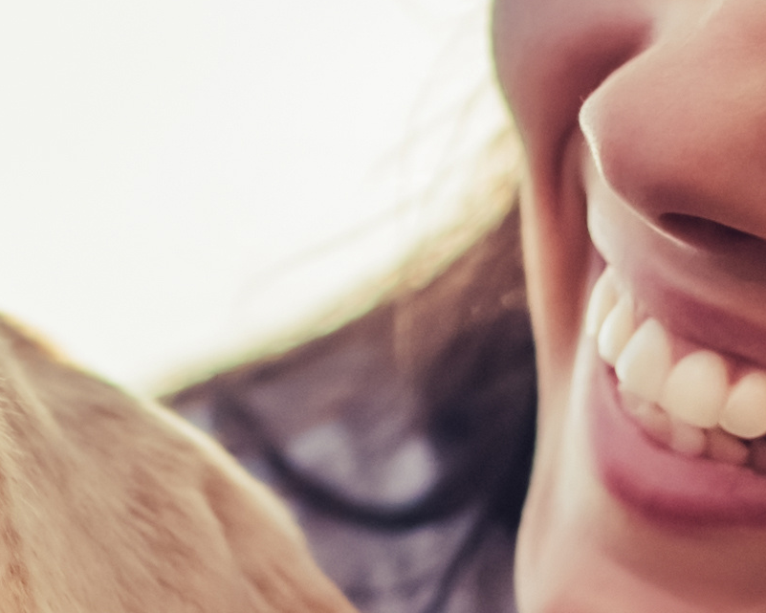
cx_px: 570
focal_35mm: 302
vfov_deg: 5.1
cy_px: 1003
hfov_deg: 6.4
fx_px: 6847
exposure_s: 1/3200
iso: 160
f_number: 2.2
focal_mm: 35
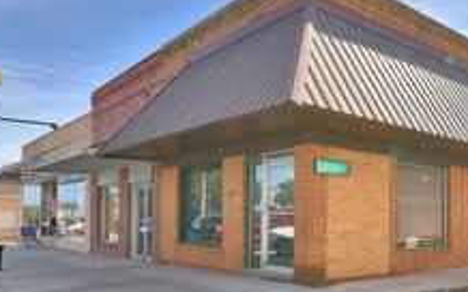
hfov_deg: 52.2
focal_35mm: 35
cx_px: 367
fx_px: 446
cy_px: 214
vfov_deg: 35.5
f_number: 13
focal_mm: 10
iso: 100
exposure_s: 1/250
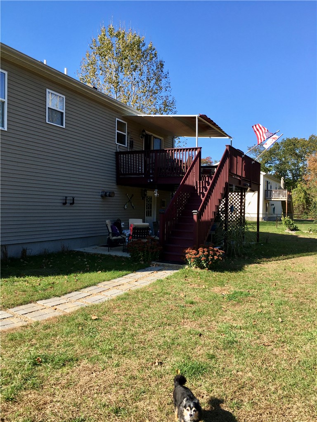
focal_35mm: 29
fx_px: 354
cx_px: 158
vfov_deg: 61.7
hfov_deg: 48.2
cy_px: 211
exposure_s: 1/894
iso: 25
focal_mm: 4.15
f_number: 2.2
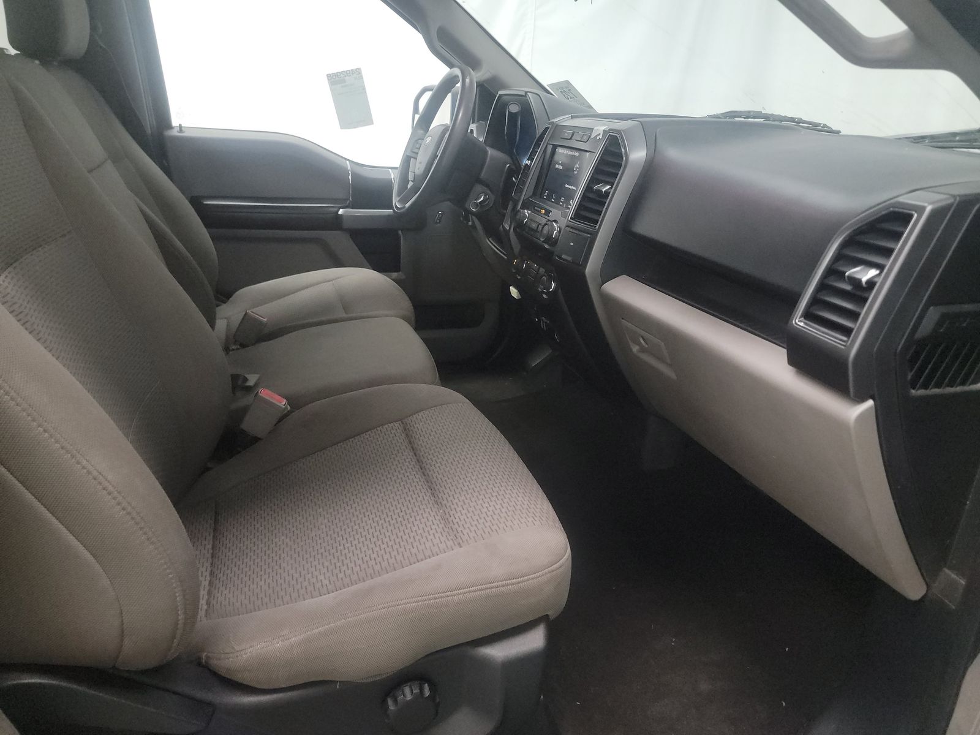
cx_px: 490
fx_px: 679
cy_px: 368
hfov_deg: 71.6
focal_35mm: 24
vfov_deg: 56.8
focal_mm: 6.7
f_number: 1.8
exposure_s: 1/59
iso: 1543
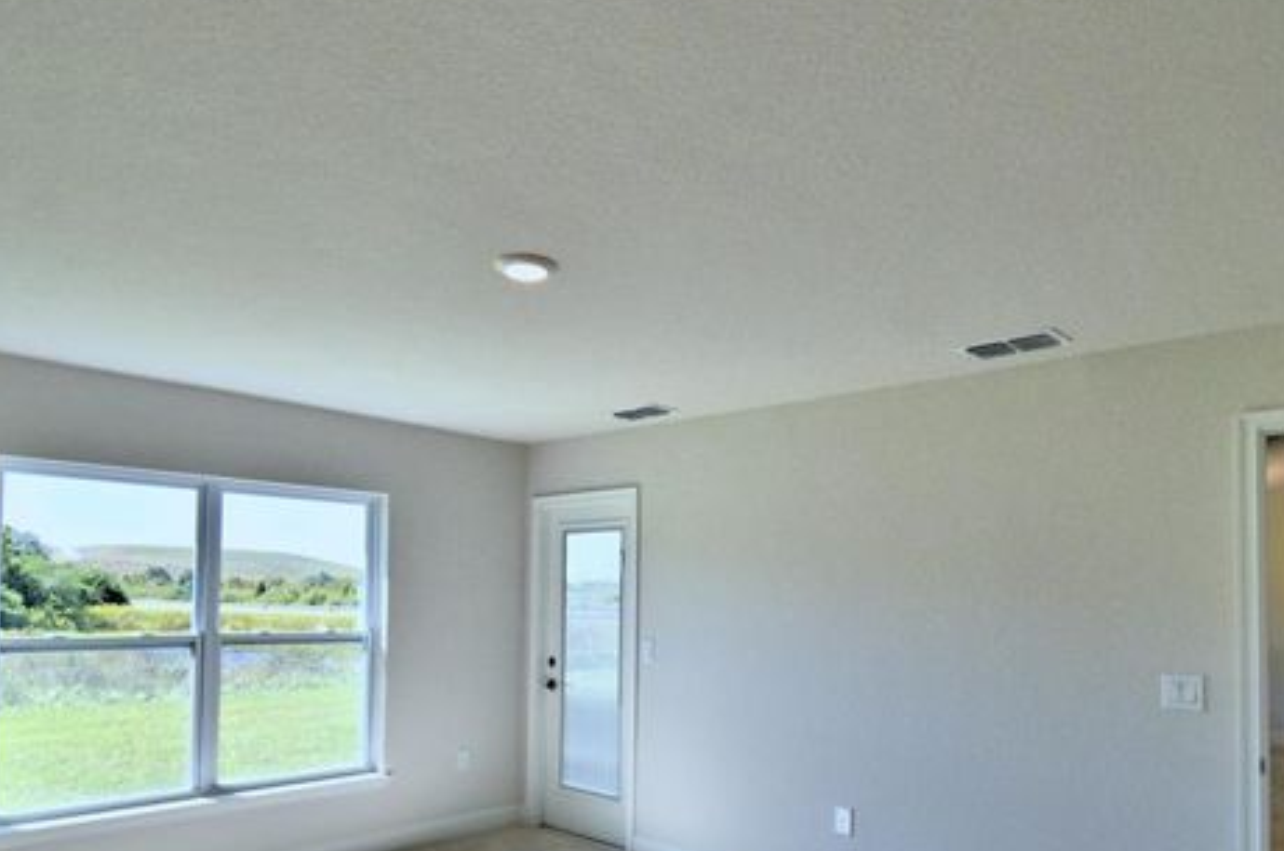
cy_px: 566
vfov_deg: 53.9
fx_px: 819
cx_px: 638
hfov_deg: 76.2
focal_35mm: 23
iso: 200
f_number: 4.5
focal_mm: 10
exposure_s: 1/500
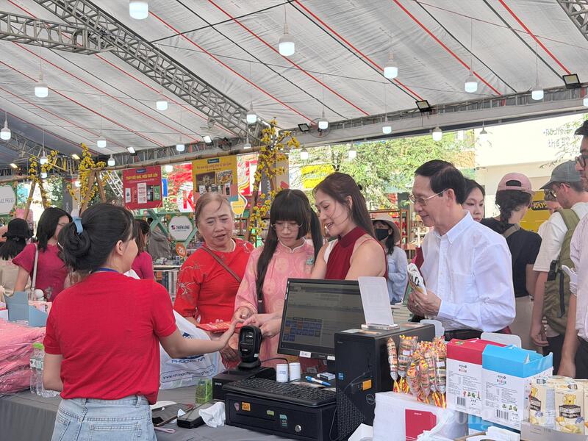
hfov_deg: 39.7
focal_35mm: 48
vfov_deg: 30.3
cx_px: 294
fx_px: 815
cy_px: 220
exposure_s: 1/778
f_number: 1.78
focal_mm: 6.76
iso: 100
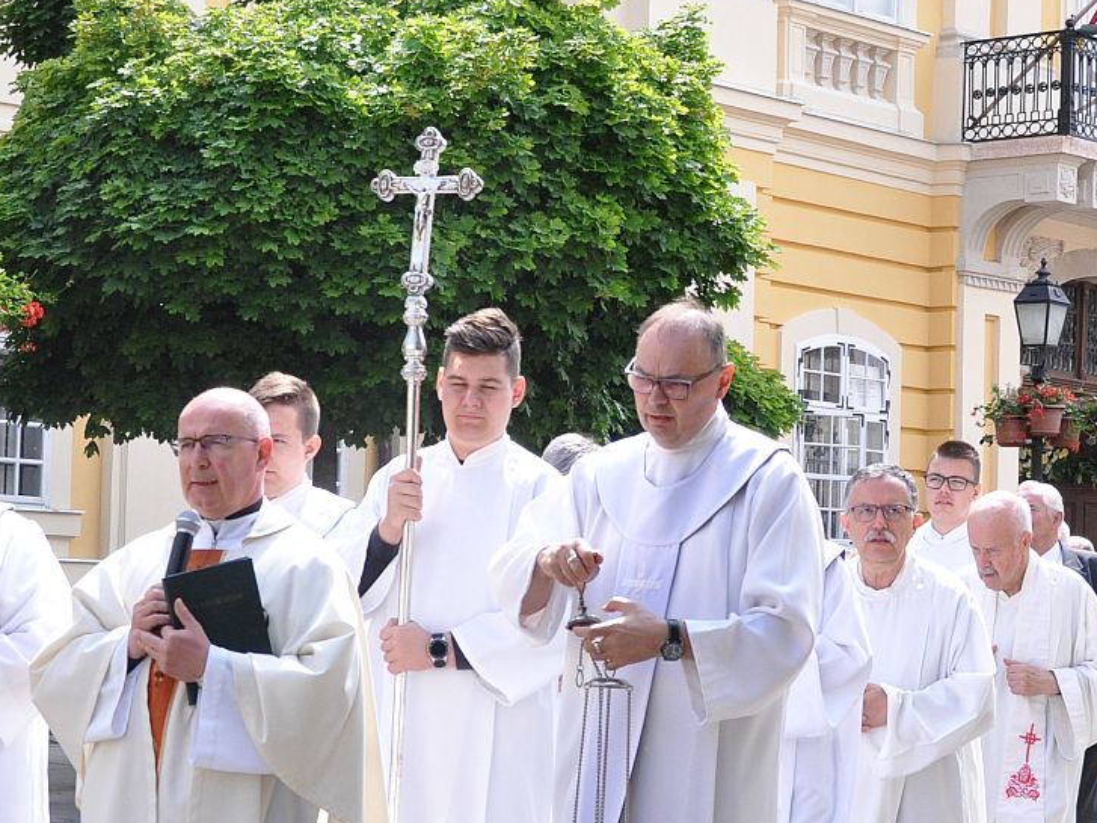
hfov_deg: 18.4
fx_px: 3390
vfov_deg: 13.8
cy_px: 452
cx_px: 587
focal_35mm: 107
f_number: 5.6
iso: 800
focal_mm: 30
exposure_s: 1/1250
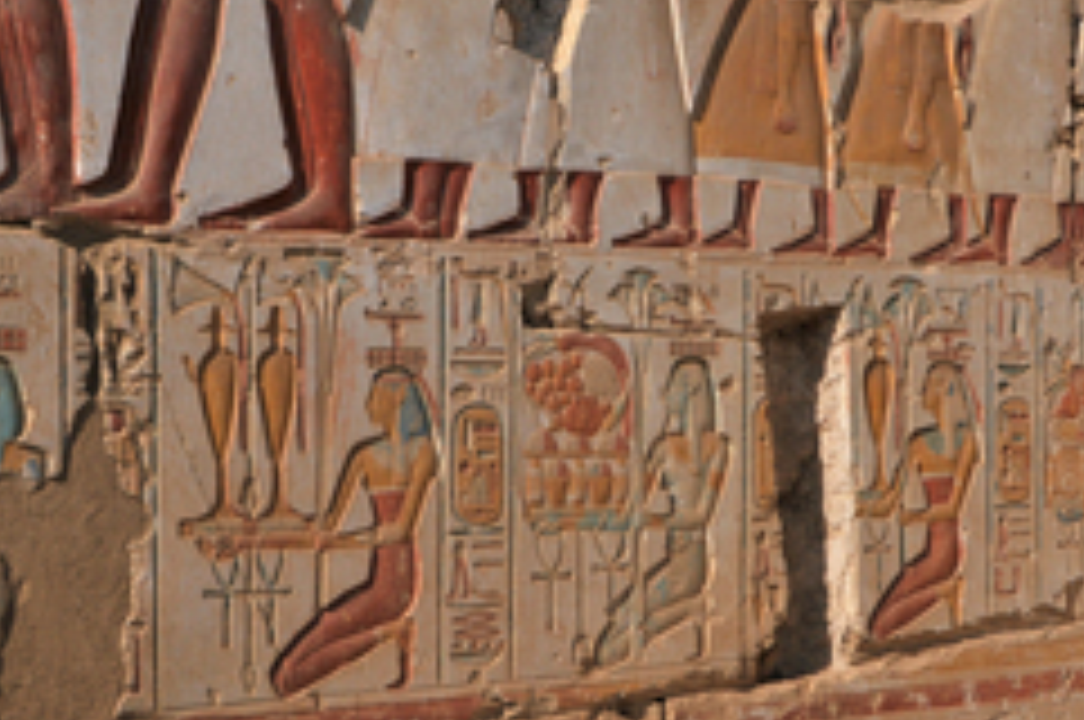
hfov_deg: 27.4
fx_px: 2223
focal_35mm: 74
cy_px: 392
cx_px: 621
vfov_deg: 18.4
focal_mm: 27
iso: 200
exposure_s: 1/800
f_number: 14
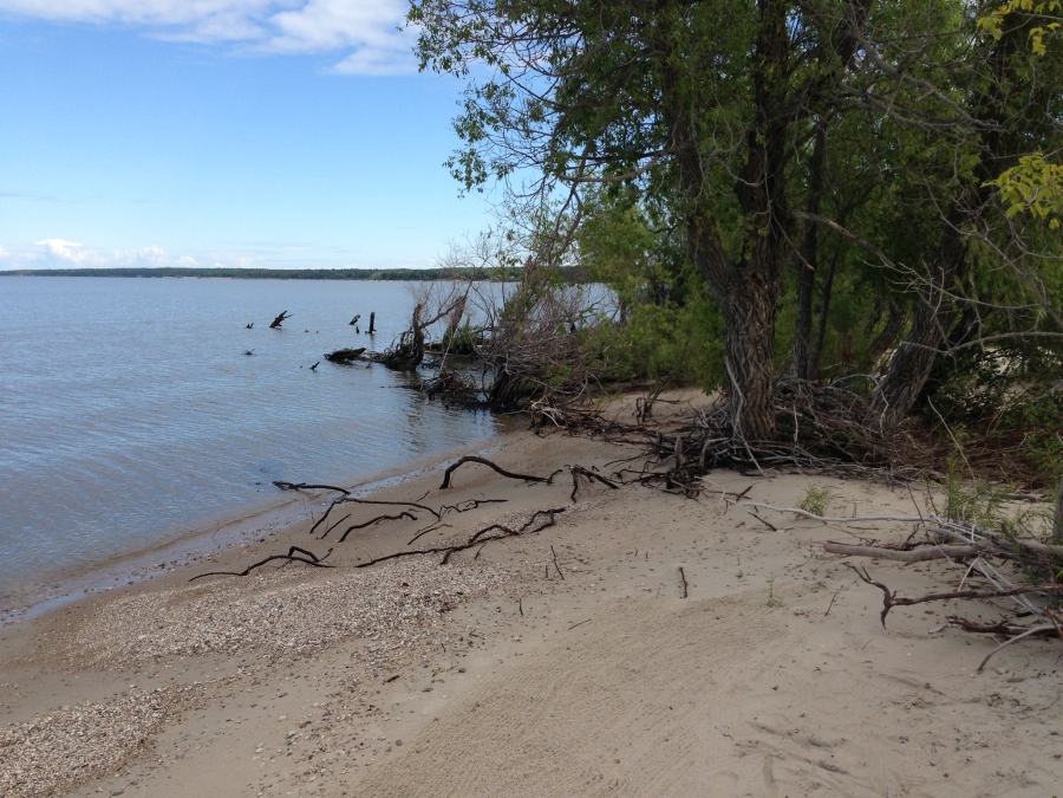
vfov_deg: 42.9
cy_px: 399
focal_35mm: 33
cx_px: 532
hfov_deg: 55.4
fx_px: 1013
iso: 50
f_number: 2.4
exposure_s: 1/1106
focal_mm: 4.13
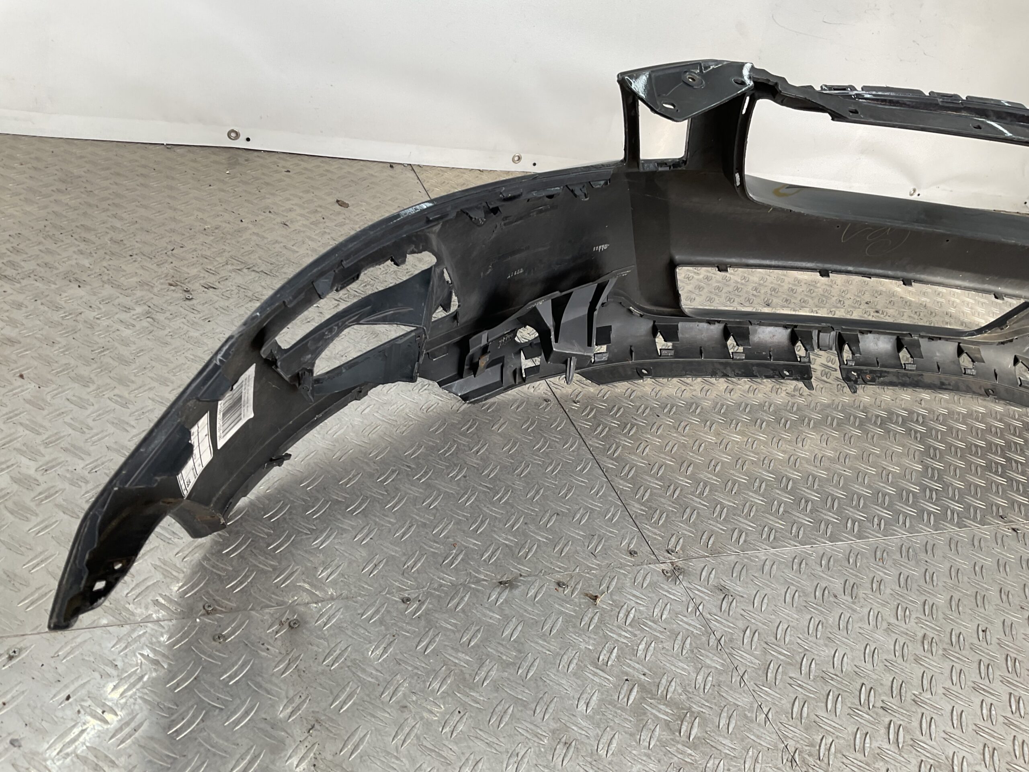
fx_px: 862
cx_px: 514
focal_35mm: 29
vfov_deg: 48.2
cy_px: 386
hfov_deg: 61.7
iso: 16
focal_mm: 3
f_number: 1.8
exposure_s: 1/133
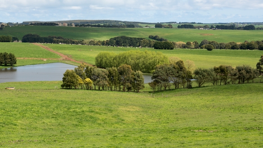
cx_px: 85
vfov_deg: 15.3
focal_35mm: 79
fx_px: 551
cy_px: 52
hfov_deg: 26.7
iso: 100
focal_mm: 52
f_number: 11
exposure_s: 1/125
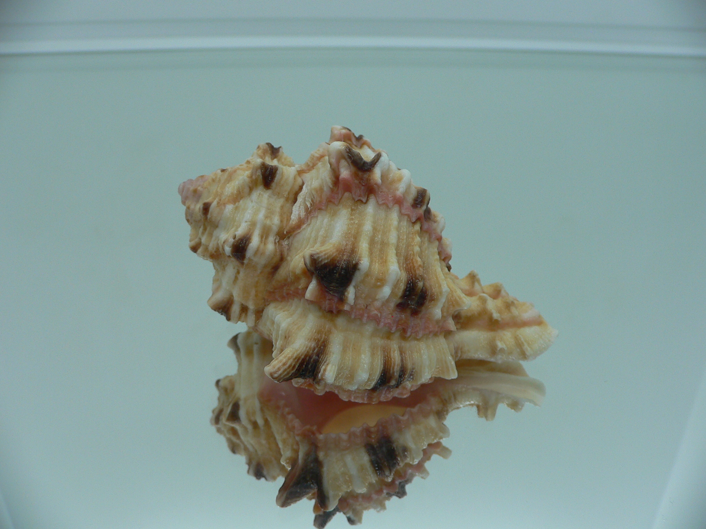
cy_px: 264
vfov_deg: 40.7
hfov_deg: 52.6
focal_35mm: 35
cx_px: 353
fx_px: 714
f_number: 2.8
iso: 80
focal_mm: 4.6
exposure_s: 1/60
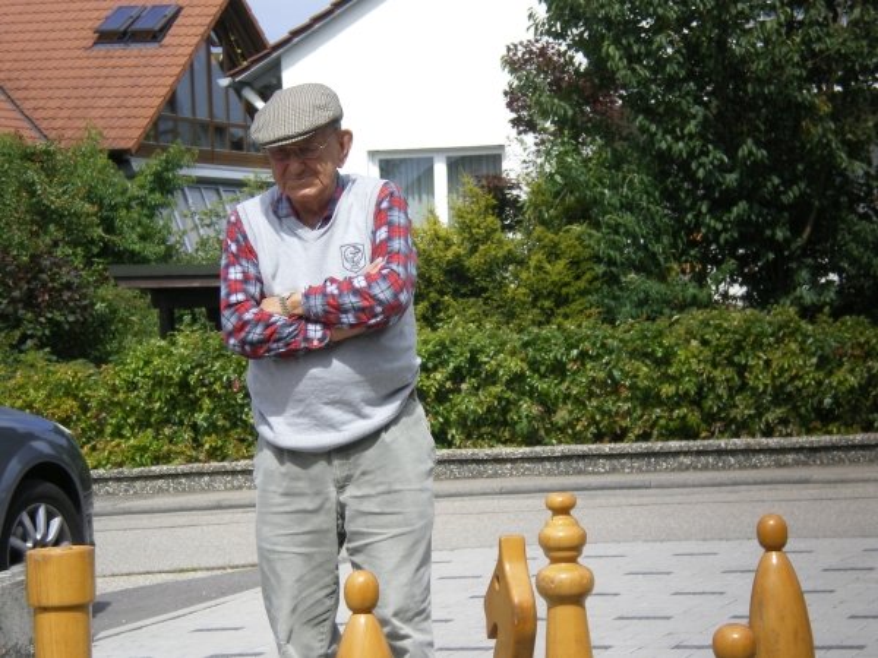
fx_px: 2891
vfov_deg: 13.0
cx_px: 439
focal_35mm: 114
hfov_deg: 17.3
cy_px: 329
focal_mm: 18.9
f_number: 5.9
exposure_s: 1/250
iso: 64
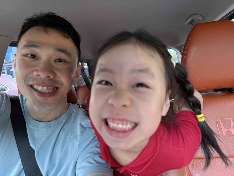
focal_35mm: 24
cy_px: 88
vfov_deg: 56.8
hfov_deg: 71.6
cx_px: 117
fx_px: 162
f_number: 1.78
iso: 320
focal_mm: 6.76
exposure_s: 1/60
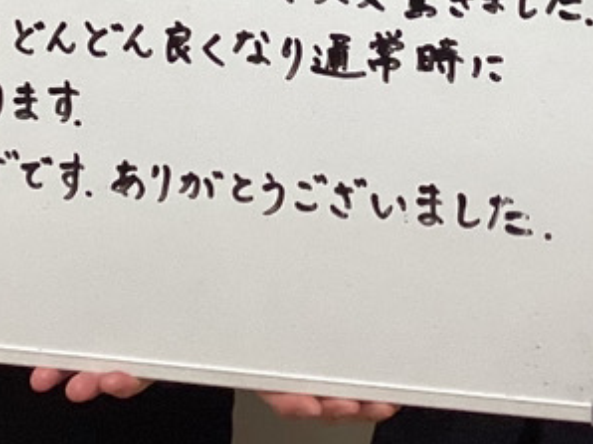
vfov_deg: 11.1
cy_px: -348
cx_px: 328
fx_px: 2140
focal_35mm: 125
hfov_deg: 15.8
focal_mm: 3.3
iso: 125
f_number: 2.4
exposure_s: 1/60
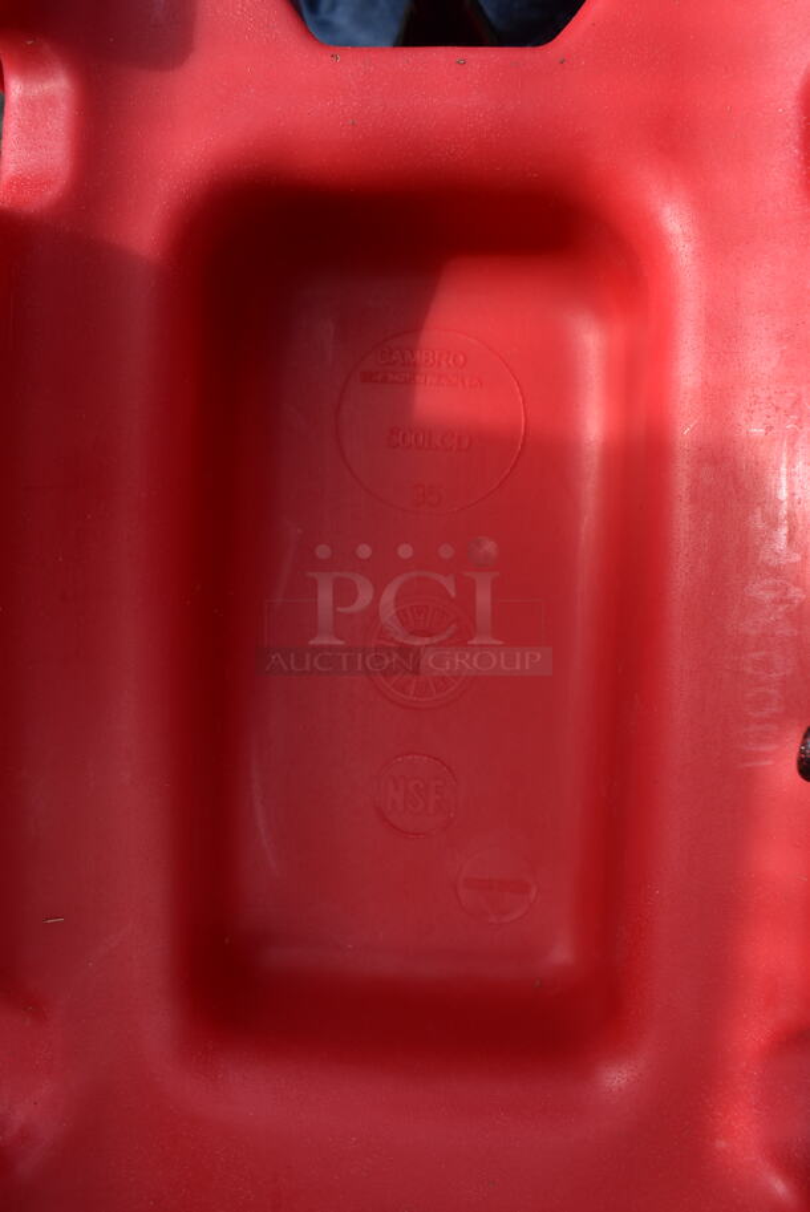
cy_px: 606
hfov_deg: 48.0
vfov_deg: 67.3
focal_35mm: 27
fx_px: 910
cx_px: 405
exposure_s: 1/125
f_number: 8
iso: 100
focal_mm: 18
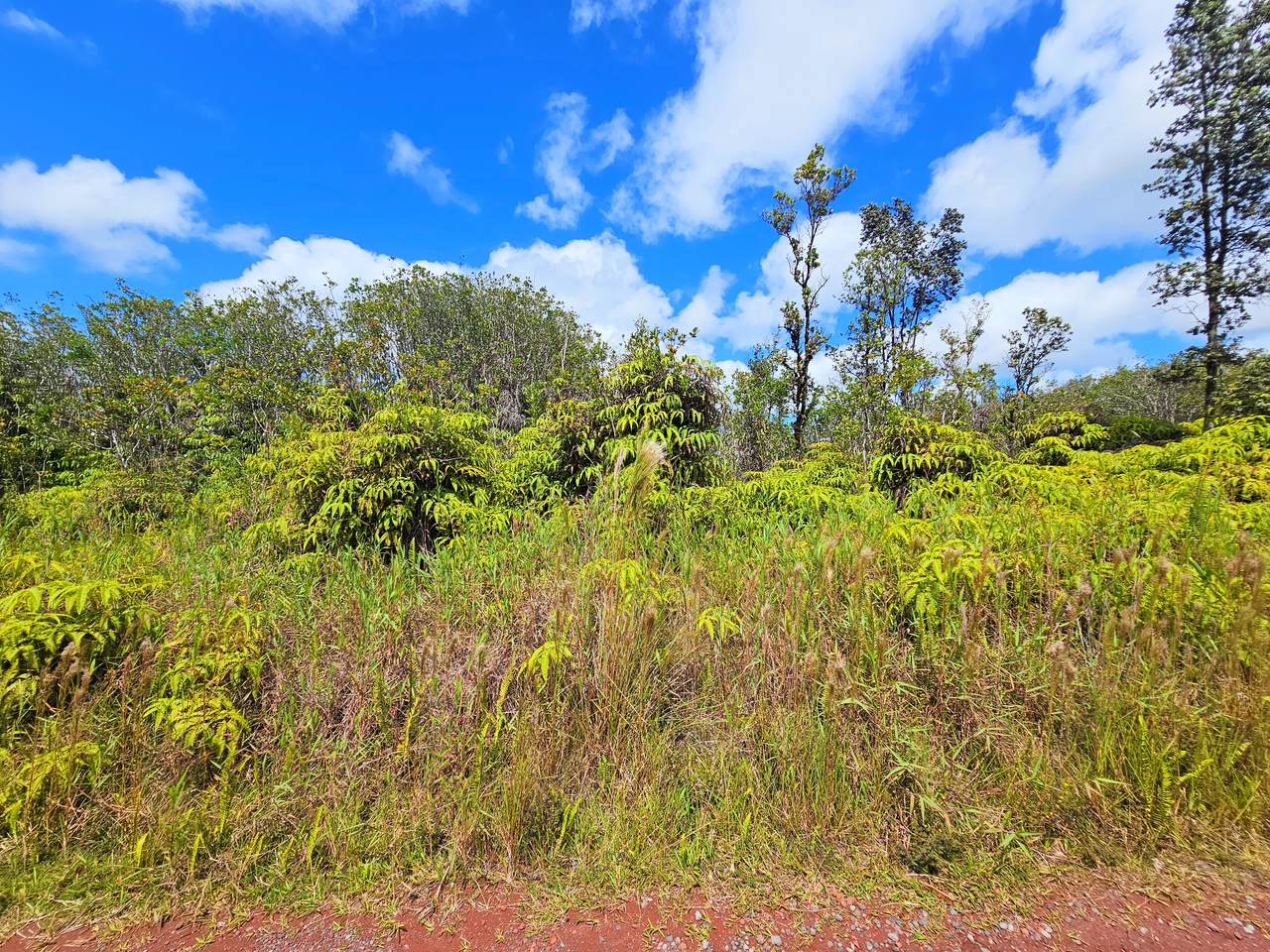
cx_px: 635
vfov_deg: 89.9
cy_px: 476
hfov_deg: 106.2
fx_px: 477
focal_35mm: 13
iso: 50
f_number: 2.2
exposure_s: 1/3050
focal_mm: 2.2
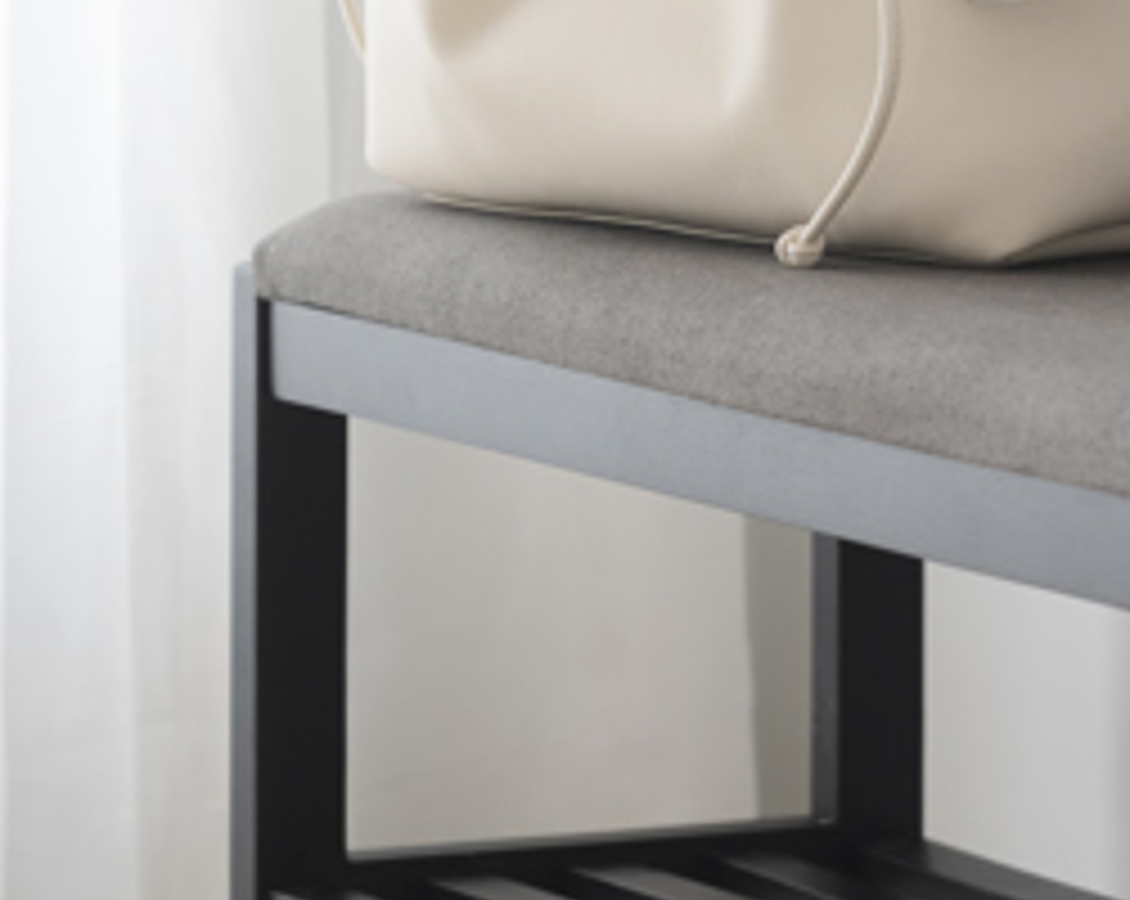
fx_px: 10184
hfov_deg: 6.3
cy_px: 162
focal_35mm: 305
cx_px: 984
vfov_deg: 5.1
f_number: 3.2
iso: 320
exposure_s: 1/30
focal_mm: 85
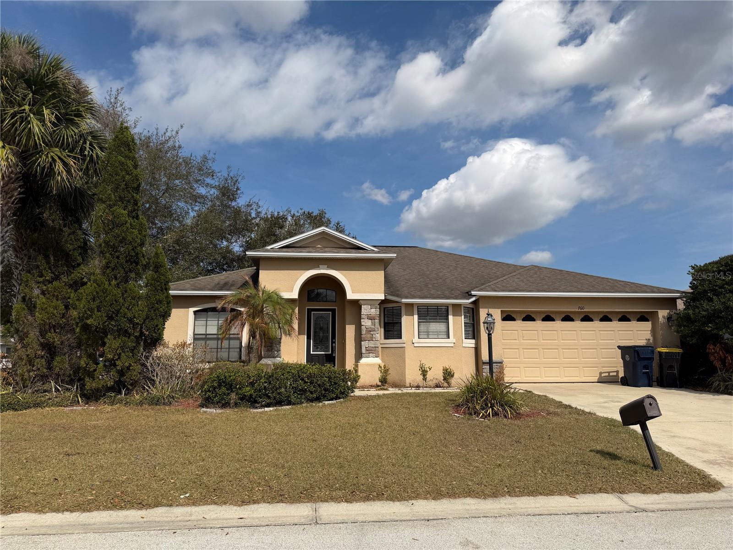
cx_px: 366
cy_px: 275
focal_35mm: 24
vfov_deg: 56.8
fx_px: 508
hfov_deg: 71.6
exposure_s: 1/8130
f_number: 1.78
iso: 80
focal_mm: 6.76
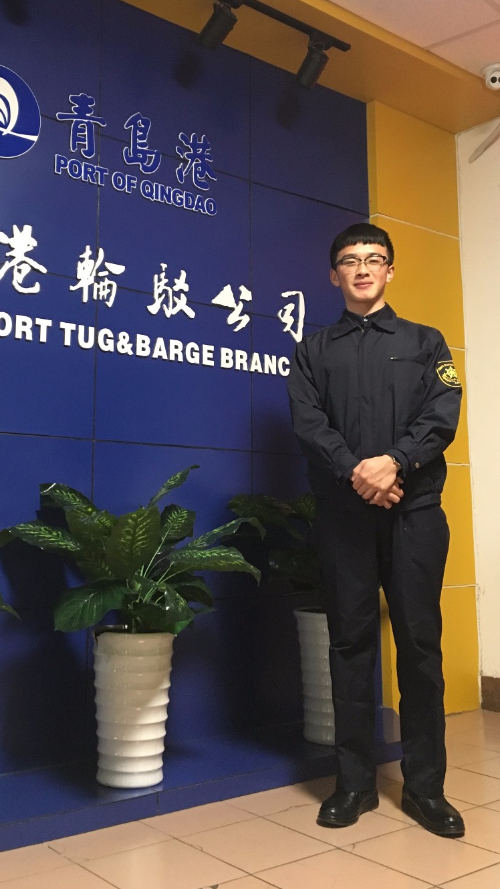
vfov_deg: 52.6
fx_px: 896
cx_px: 181
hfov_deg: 31.0
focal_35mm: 38
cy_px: 378
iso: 200
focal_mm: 4.15
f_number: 2.2
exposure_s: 1/17
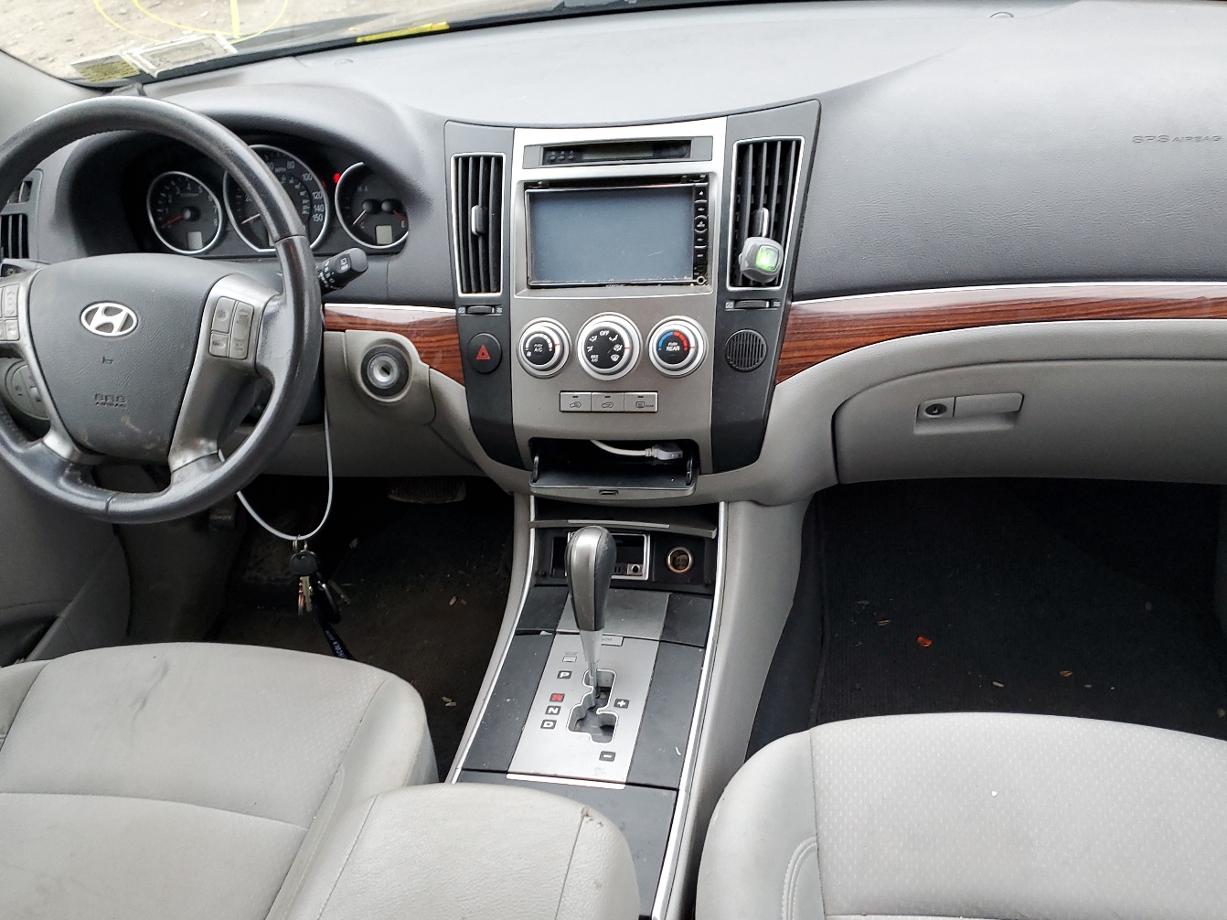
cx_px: 541
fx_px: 1099
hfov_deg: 58.2
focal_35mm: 31
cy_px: 500
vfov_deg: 45.4
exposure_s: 1/60.2
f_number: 1.5
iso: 124
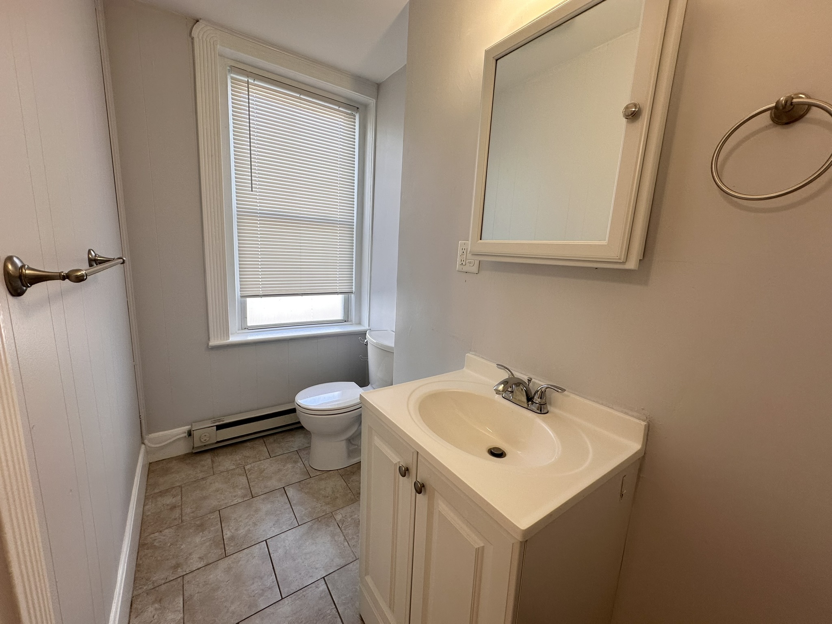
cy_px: 312
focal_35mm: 14
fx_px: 336
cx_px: 416
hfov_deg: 102.1
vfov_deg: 85.7
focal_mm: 2.22
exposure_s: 1/120
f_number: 2.2
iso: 80
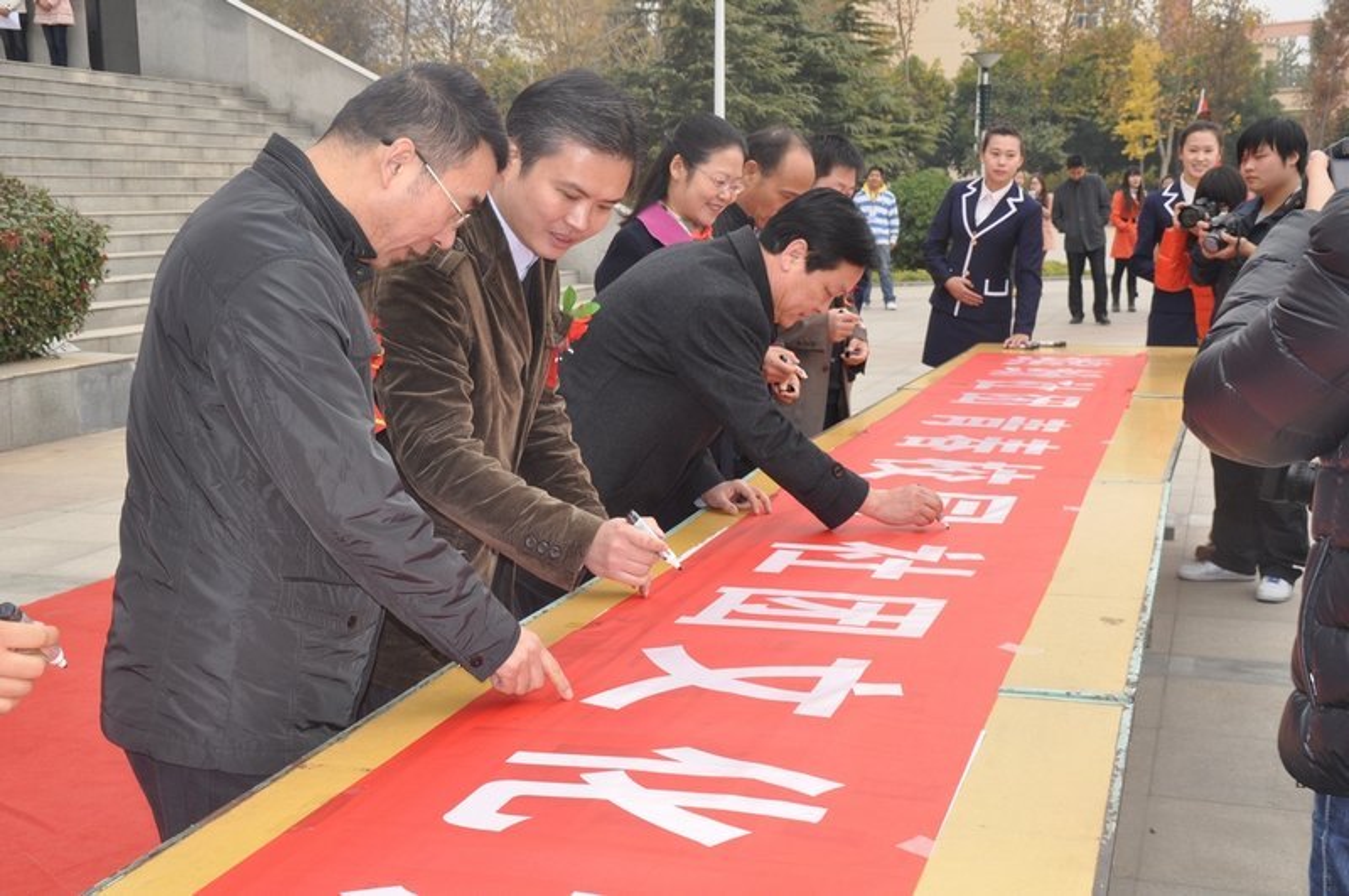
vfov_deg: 25.7
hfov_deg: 37.9
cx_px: 674
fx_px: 1964
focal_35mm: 52
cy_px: 448
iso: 500
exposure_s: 1/200
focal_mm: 35
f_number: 13
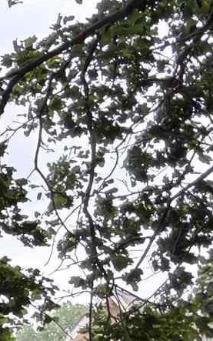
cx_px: -850
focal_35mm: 191
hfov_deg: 5.3
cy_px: 475
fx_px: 1773
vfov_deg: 10.7
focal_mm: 5.96
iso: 50
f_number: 1.6
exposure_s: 1/363
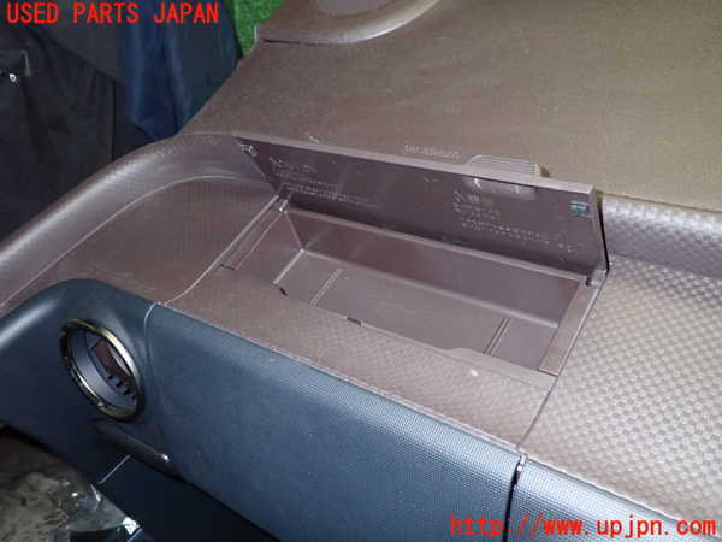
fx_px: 626
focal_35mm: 30
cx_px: 361
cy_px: 271
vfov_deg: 46.8
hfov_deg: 60.0
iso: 500
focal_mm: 5.4
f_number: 6.3
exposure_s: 1/30
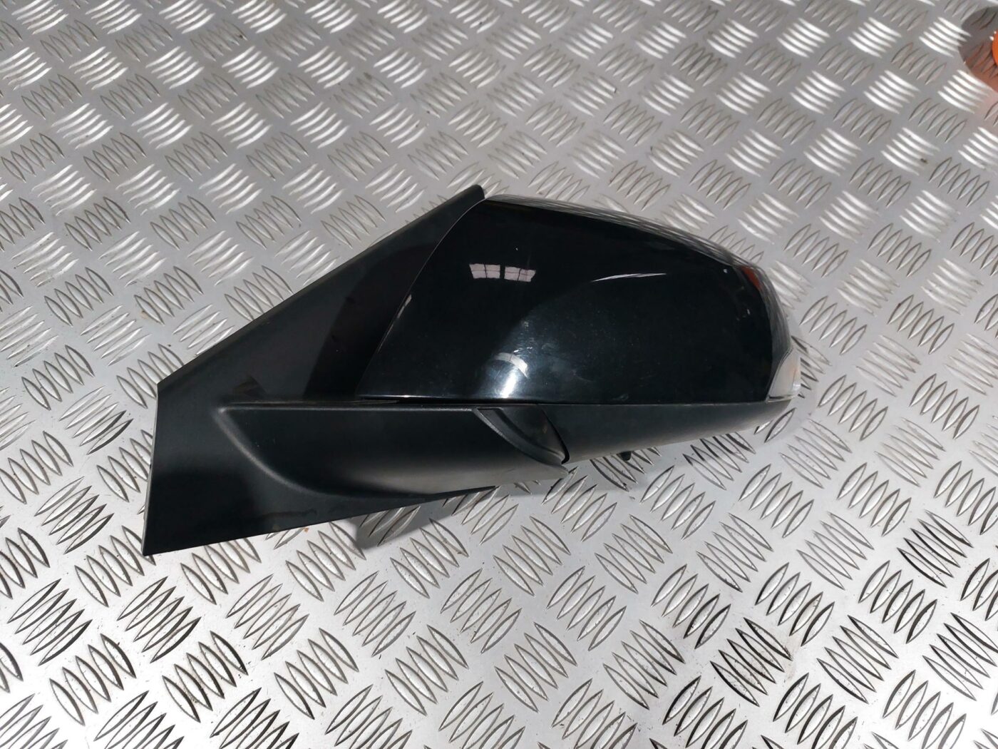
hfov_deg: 69.4
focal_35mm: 25
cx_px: 499
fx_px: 721
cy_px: 374
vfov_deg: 54.9
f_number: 1.8
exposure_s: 1/50
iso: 200
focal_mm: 5.23
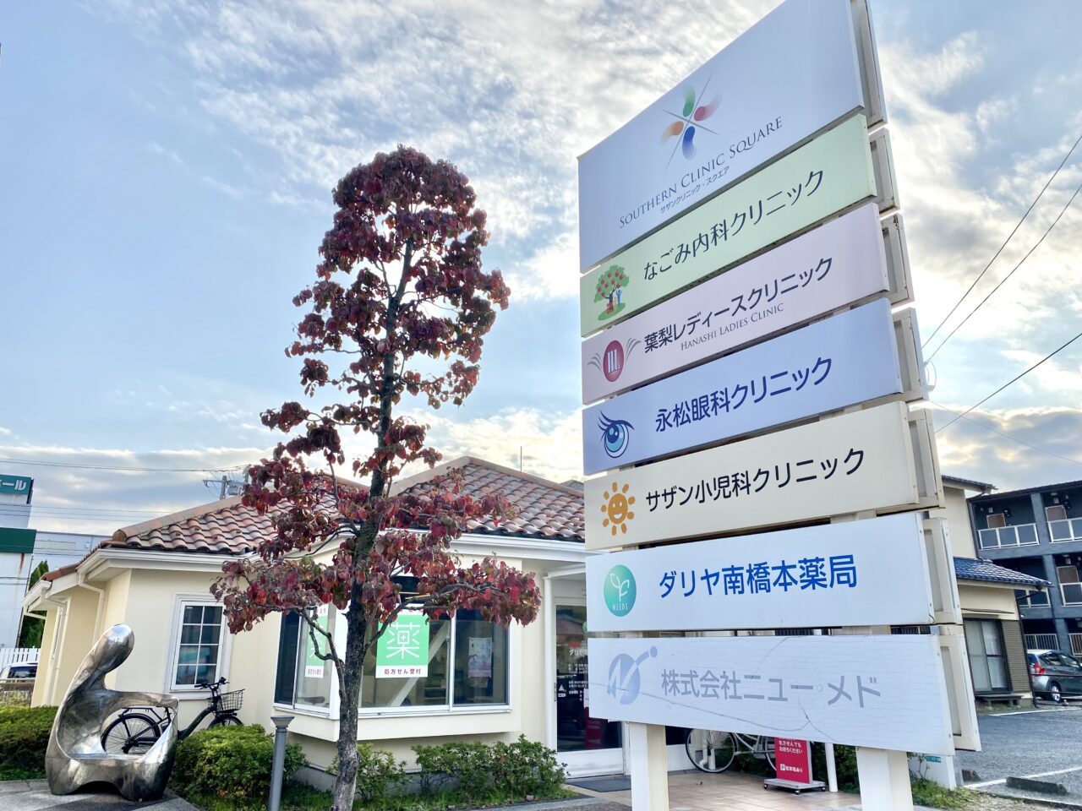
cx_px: 541
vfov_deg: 53.1
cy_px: 406
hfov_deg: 67.3
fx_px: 813
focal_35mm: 26
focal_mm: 4.25
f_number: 1.8
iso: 32
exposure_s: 1/1124
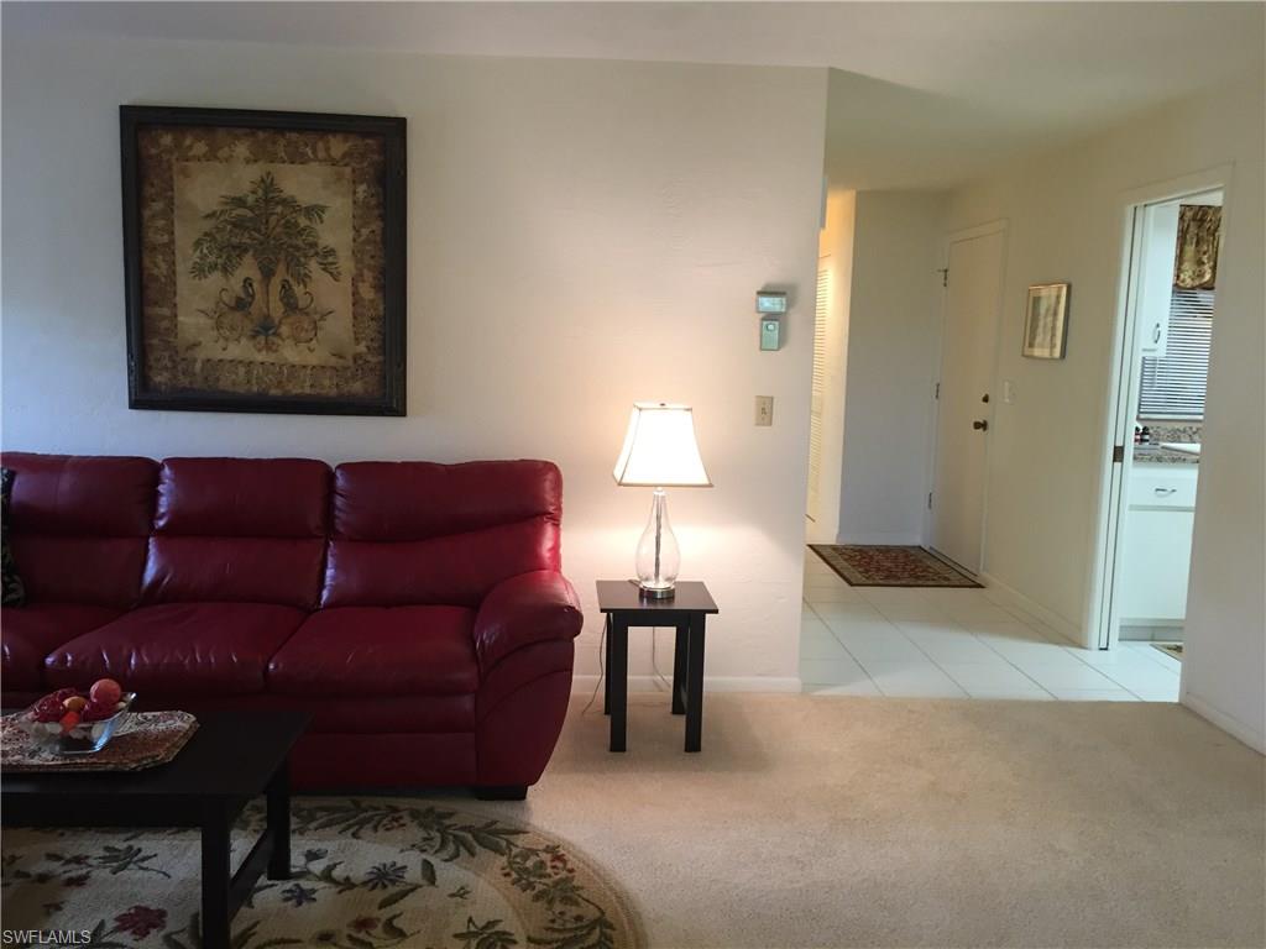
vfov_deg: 48.2
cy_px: 474
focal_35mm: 29
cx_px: 633
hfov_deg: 61.7
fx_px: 1061
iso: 80
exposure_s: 1/30
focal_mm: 4.15
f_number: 2.2
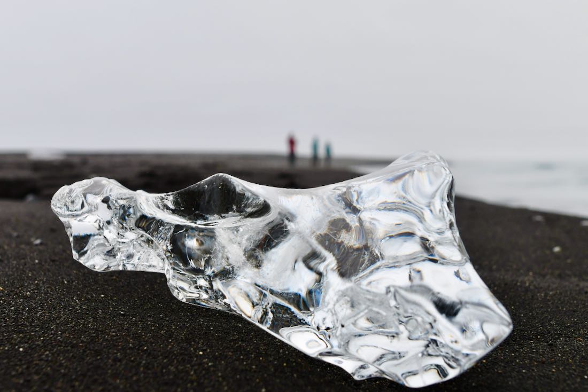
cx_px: 294
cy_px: 196
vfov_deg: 36.9
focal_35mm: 36
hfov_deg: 53.1
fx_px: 588
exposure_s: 1/250
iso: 400
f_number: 4.5
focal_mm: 24
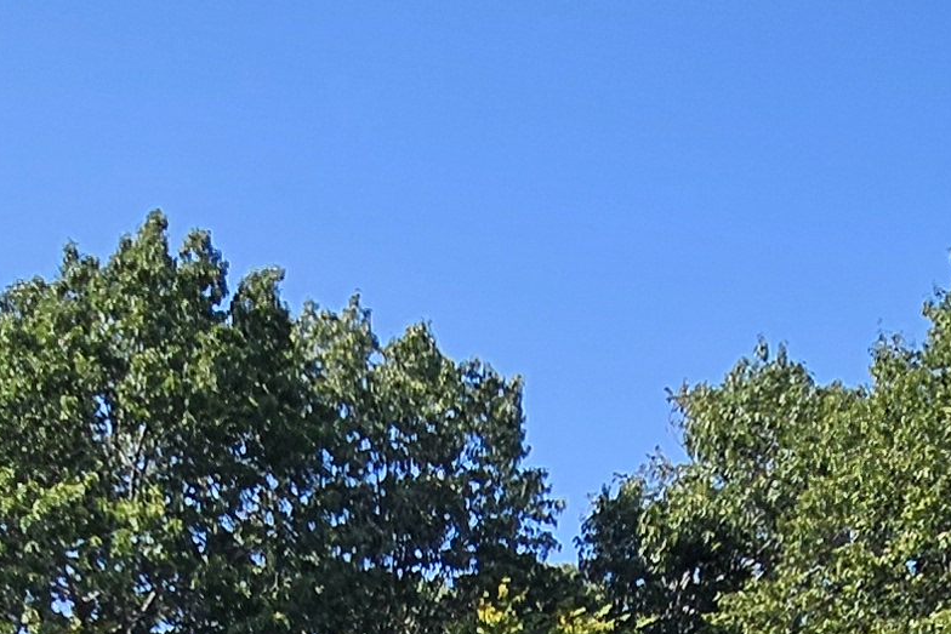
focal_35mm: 69
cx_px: 440
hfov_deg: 29.2
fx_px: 1823
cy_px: 1072
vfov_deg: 17.0
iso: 32
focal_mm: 1.74
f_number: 2.2
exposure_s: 1/1307
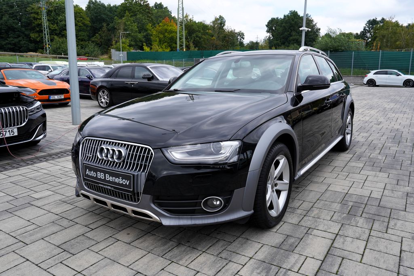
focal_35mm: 27
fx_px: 311
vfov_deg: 47.9
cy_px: 138
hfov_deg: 67.4
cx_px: 207
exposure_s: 1/160
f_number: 6.3
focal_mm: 27
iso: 100
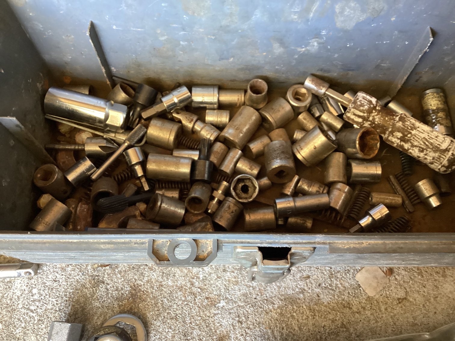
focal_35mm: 31
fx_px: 408
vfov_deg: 45.4
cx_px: 228
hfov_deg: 58.3
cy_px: 170
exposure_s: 1/50
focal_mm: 3.3
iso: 320
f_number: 2.4
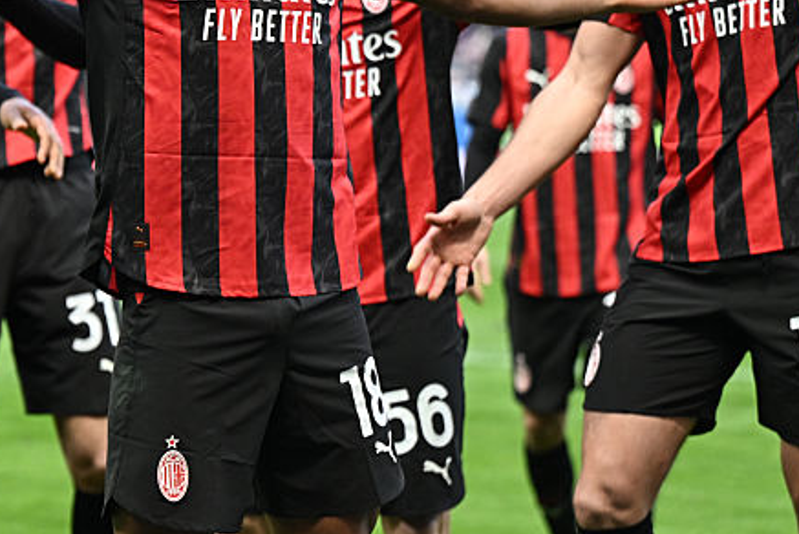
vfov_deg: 6.4
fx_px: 4730
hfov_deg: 9.6
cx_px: 177
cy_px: -67
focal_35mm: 213
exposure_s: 1/1250
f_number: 3.2
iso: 1250
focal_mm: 91
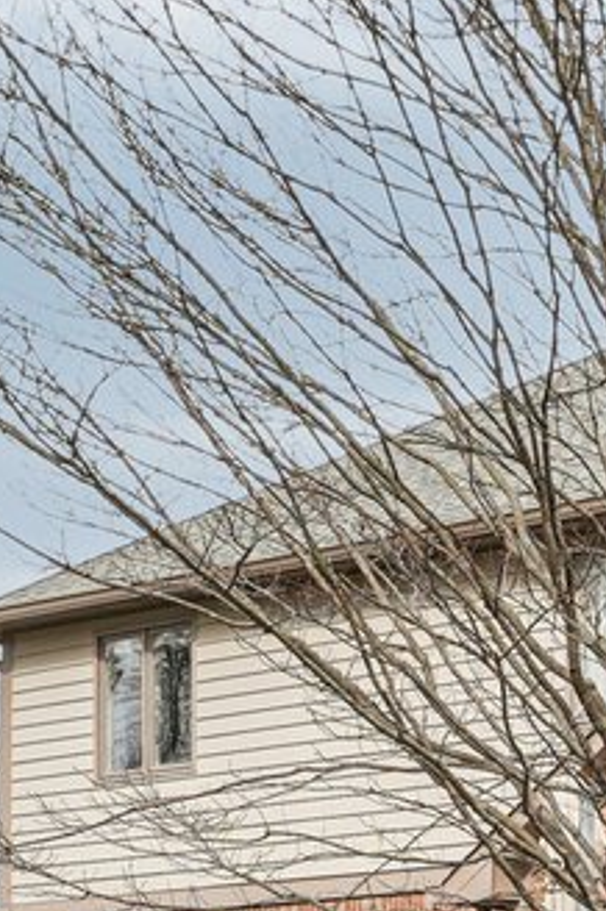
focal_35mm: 100
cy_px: 662
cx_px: 1048
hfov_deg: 12.6
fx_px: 2530
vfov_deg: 20.3
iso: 100
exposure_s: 1/200
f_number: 8
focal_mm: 16
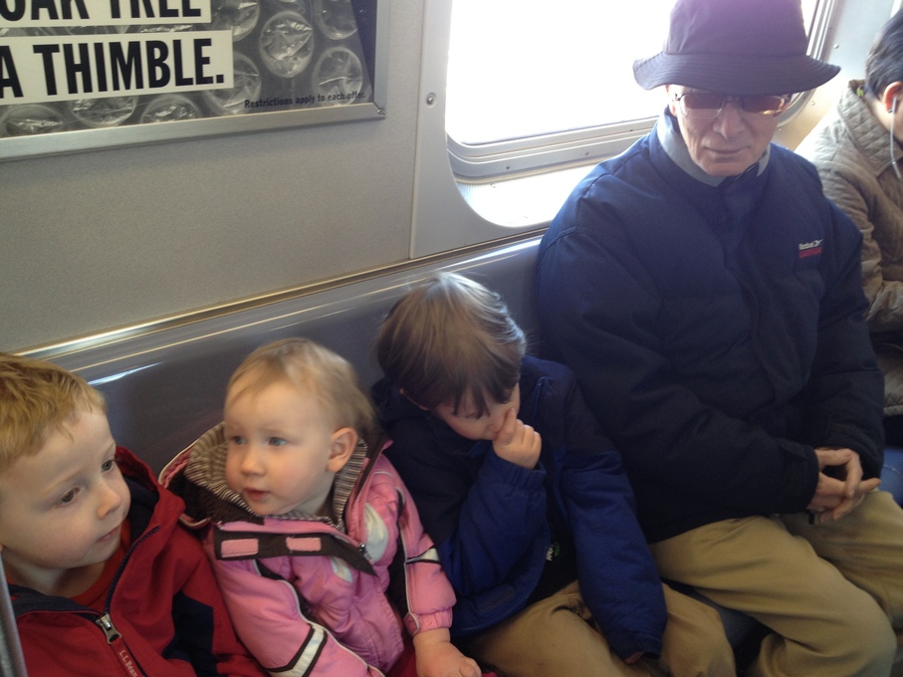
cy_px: 338
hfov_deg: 52.6
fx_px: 913
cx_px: 452
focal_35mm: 35
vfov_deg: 40.7
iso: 64
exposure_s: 1/30
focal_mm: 4.28
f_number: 2.4
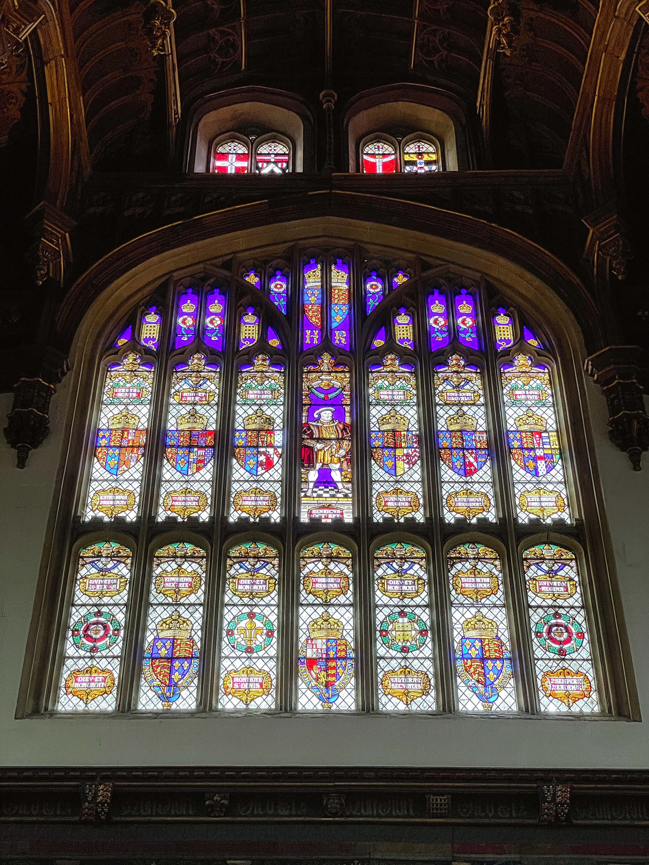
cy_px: 432
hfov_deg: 28.0
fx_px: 1300
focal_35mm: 52
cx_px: 324
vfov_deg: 36.8
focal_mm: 6
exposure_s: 1/100
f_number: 2
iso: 100
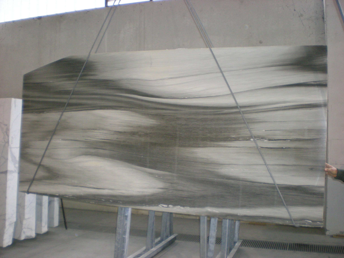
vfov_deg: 37.7
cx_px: 172
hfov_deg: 49.0
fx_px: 378
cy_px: 129
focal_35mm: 38
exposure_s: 1/60
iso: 272
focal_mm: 6.3
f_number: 3.1
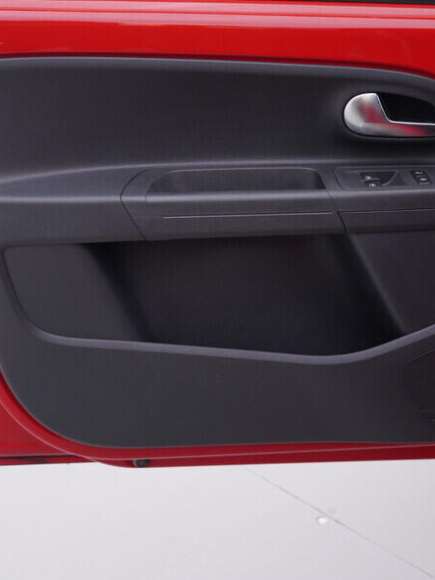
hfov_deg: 24.3
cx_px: 161
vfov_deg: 32.2
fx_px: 1006
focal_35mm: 60
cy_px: 275
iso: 125
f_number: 3.2
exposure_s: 1/50
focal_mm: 24
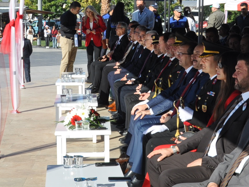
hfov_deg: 22.8
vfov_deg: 17.5
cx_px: 201
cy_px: 63
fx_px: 607
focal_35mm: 84
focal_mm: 21
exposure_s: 1/160
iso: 200
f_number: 13
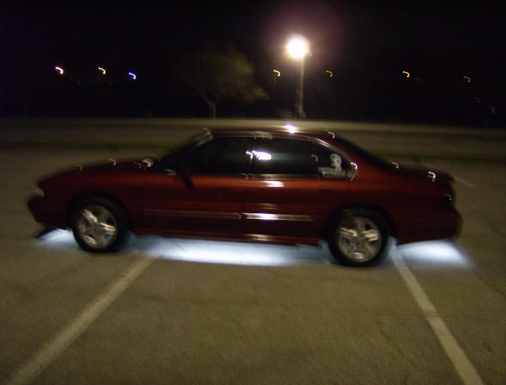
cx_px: 253
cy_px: 192
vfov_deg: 40.0
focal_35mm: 36
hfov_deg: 51.1
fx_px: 529
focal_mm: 6
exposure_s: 1/1.35
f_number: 2.8
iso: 200
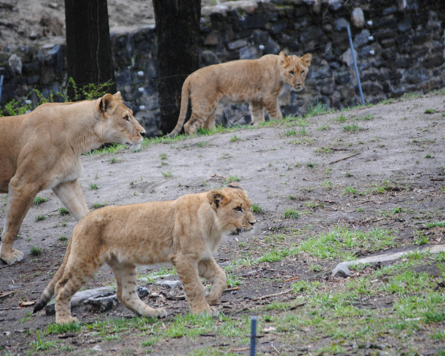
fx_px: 3233
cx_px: 207
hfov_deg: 7.9
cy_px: 178
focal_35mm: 246
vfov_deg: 6.3
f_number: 5
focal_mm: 145
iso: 400
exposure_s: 1/320
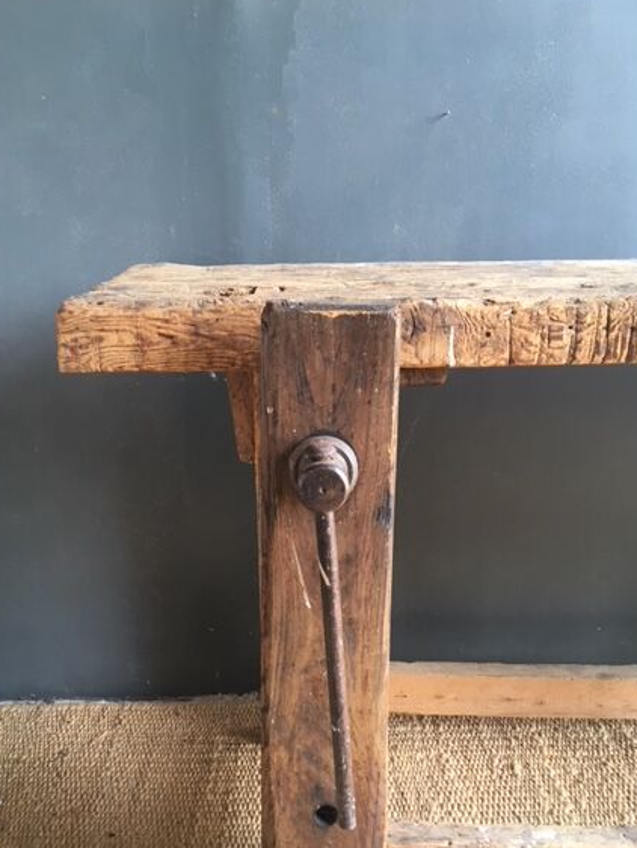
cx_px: 296
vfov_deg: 55.2
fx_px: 809
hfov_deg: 42.9
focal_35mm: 33
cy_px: 463
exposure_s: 1/33
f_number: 2.2
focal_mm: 4.15
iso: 64
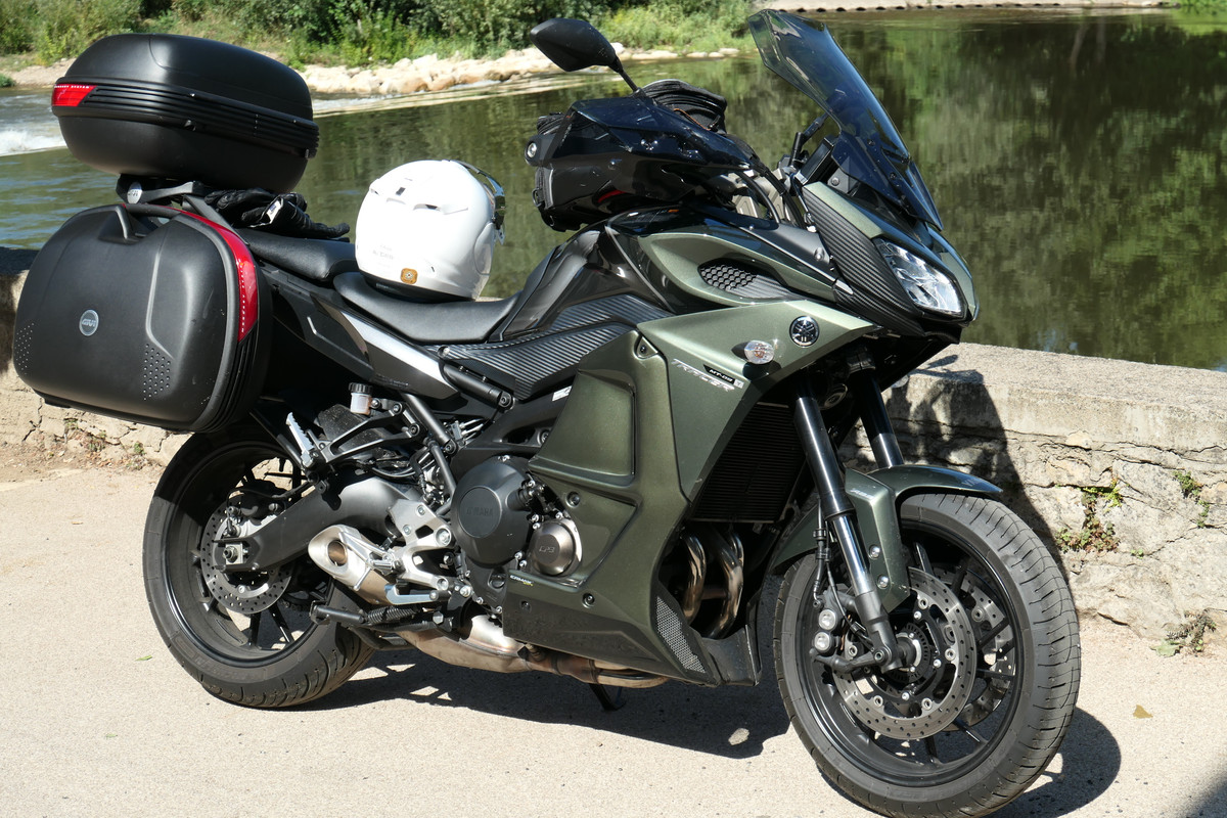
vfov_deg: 20.3
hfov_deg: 30.1
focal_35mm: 67
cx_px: 614
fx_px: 2283
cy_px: 409
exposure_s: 1/640
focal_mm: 24.7
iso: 200
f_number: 4.6
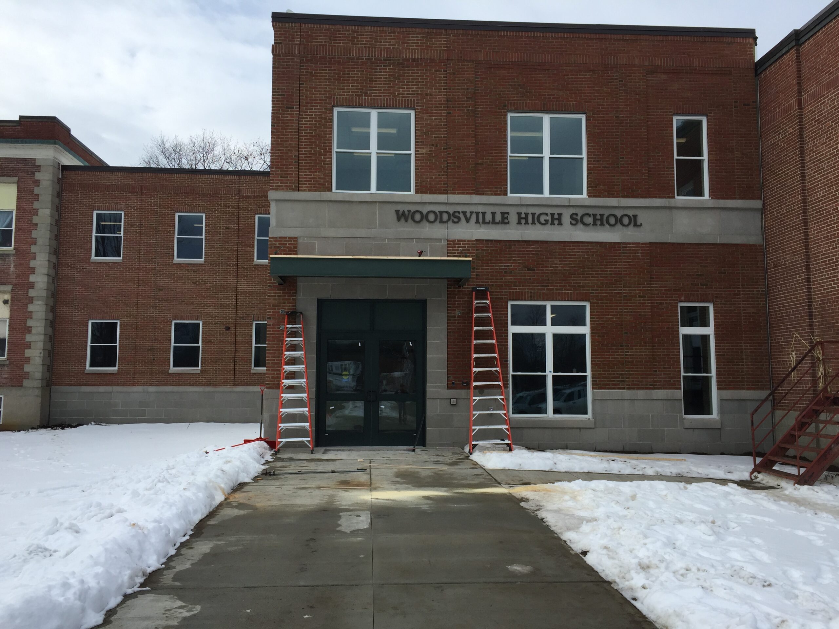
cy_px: 314
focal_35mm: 29
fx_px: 703
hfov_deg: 61.7
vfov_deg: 48.2
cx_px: 420
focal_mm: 4.15
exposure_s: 1/1163
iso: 32
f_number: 2.2
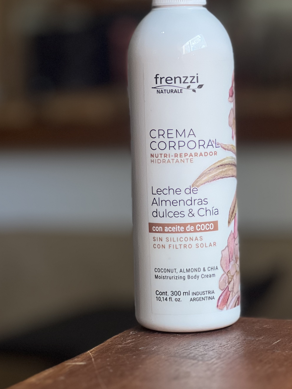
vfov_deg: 16.7
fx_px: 1327
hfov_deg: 12.5
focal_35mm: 118
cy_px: 131
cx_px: 190
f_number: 2.8
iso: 125
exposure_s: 1/121
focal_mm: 9
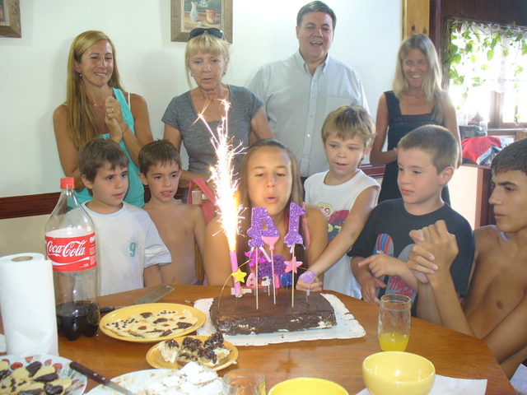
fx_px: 563
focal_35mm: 37
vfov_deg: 38.7
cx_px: 264
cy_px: 198
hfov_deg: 50.1
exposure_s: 1/8
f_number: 2.8
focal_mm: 6.1
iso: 100
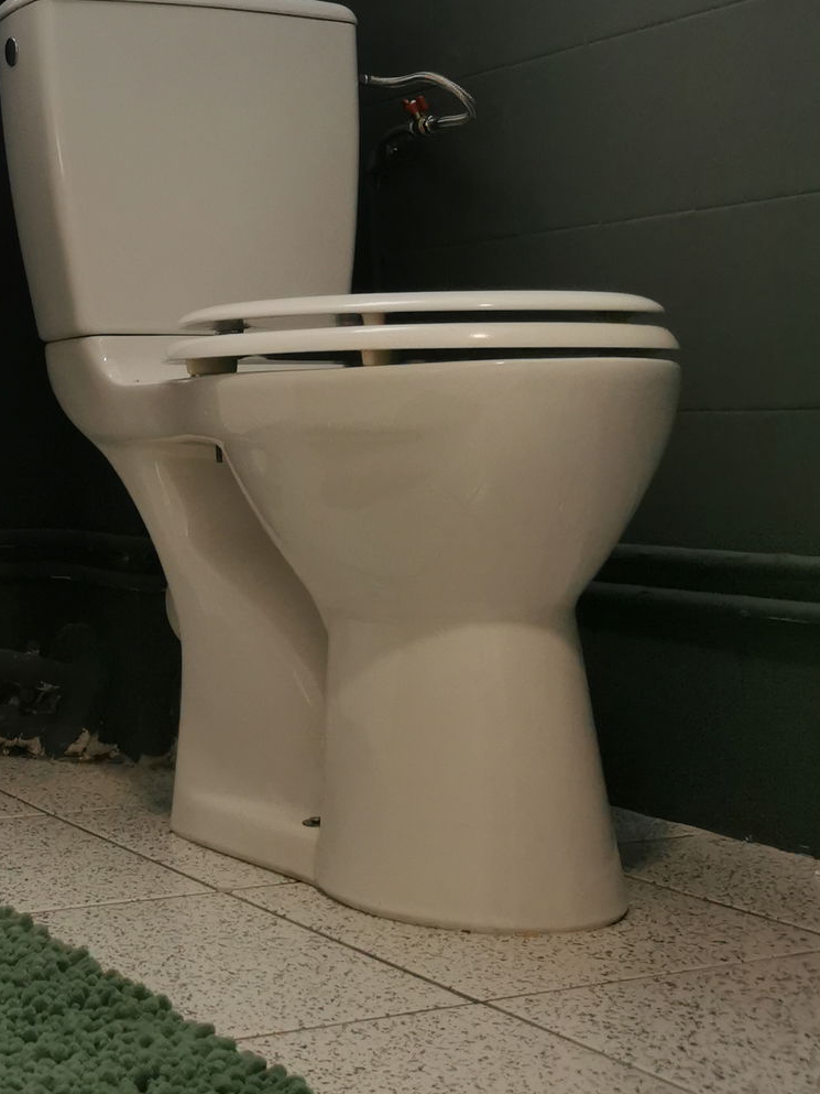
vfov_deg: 31.2
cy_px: 48
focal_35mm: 58
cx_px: -33
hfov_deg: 23.9
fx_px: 1832
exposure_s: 1/100
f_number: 1.8
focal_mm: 5.58
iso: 125
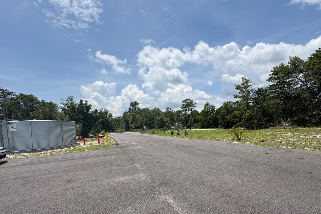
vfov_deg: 72.8
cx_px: 167
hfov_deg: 96.7
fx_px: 143
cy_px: 130
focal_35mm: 16
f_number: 2.2
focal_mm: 2.22
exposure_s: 1/2874
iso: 50
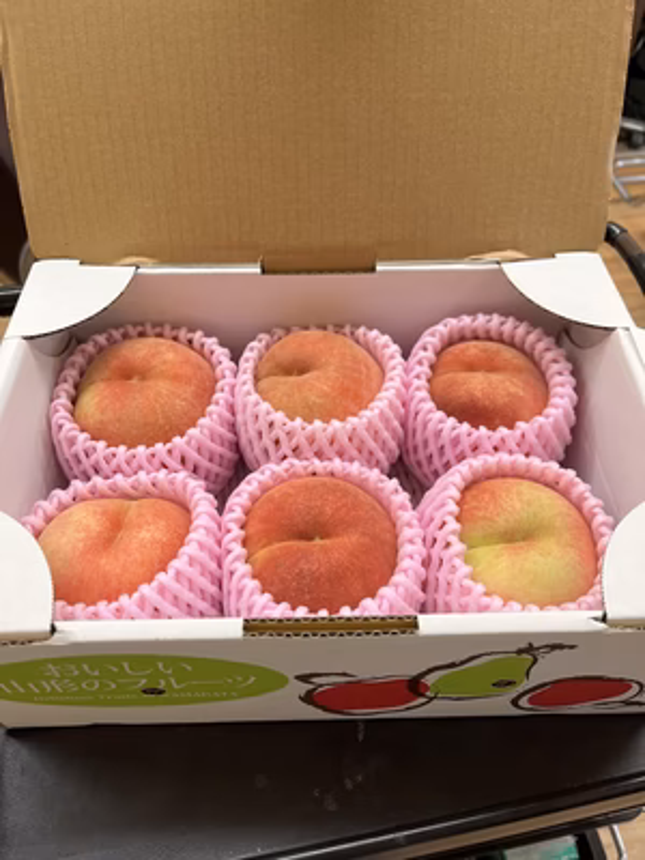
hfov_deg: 53.1
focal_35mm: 26
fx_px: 646
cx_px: 322
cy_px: 430
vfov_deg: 67.3
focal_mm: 5.1
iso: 80
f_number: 1.6
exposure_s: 1/120
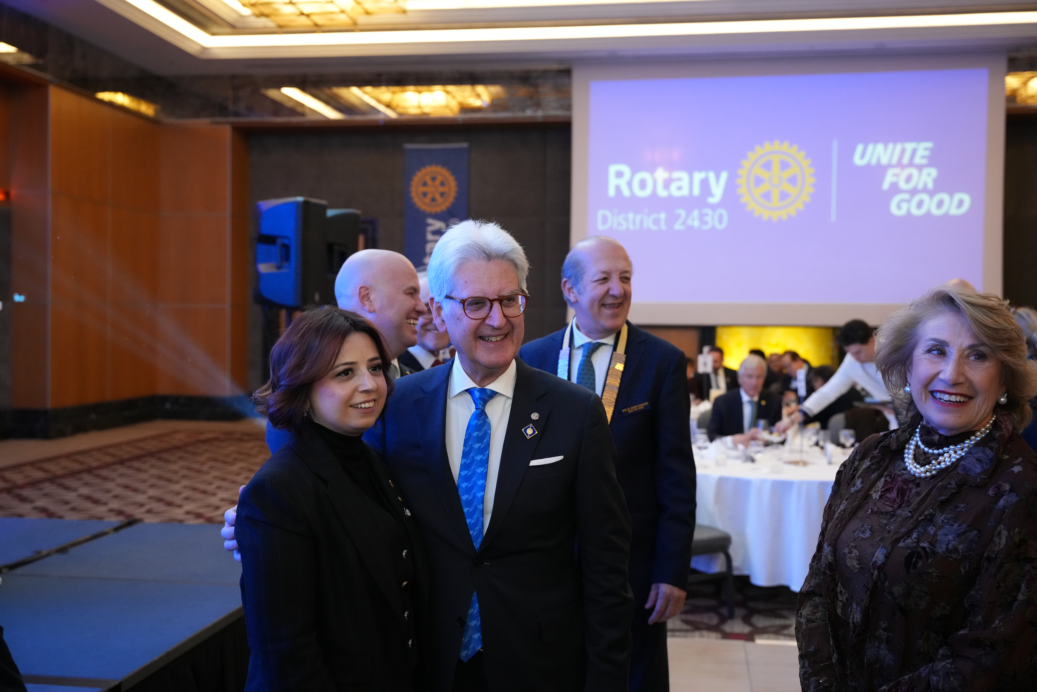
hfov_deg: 50.9
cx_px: 518
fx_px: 1089
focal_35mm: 38
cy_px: 346
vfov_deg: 35.2
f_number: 3.5
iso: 4000
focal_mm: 37.8
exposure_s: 1/200
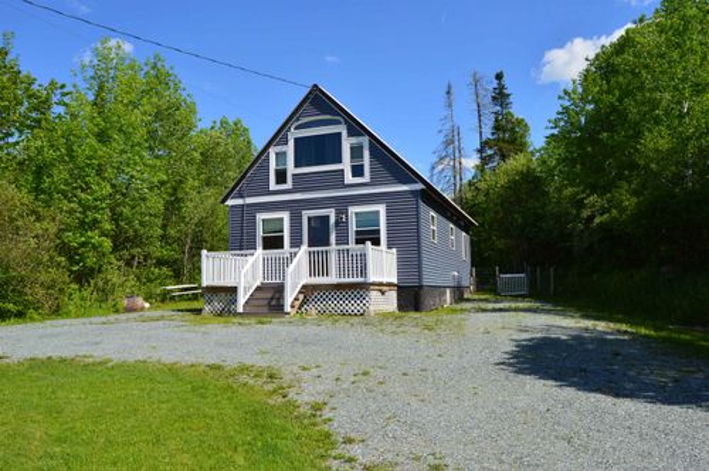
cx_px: 354
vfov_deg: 47.8
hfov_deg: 67.4
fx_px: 531
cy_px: 236
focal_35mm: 27
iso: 400
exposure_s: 1/500
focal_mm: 18
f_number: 11
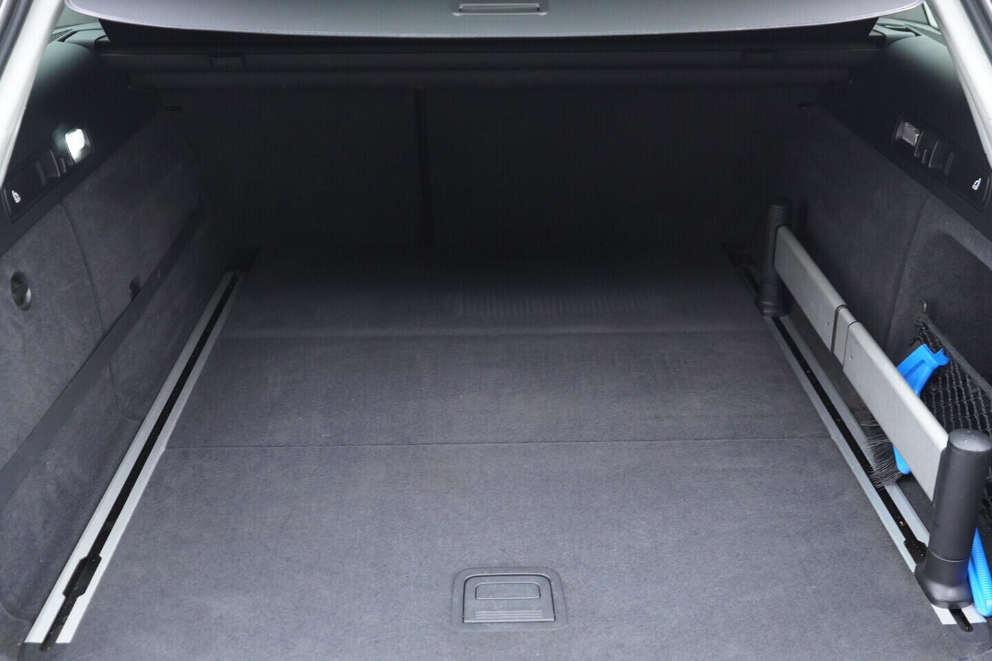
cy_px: 330
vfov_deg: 36.9
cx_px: 496
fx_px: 992
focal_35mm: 36
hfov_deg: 53.1
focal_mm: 24
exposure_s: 1/40
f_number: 2.8
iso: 800
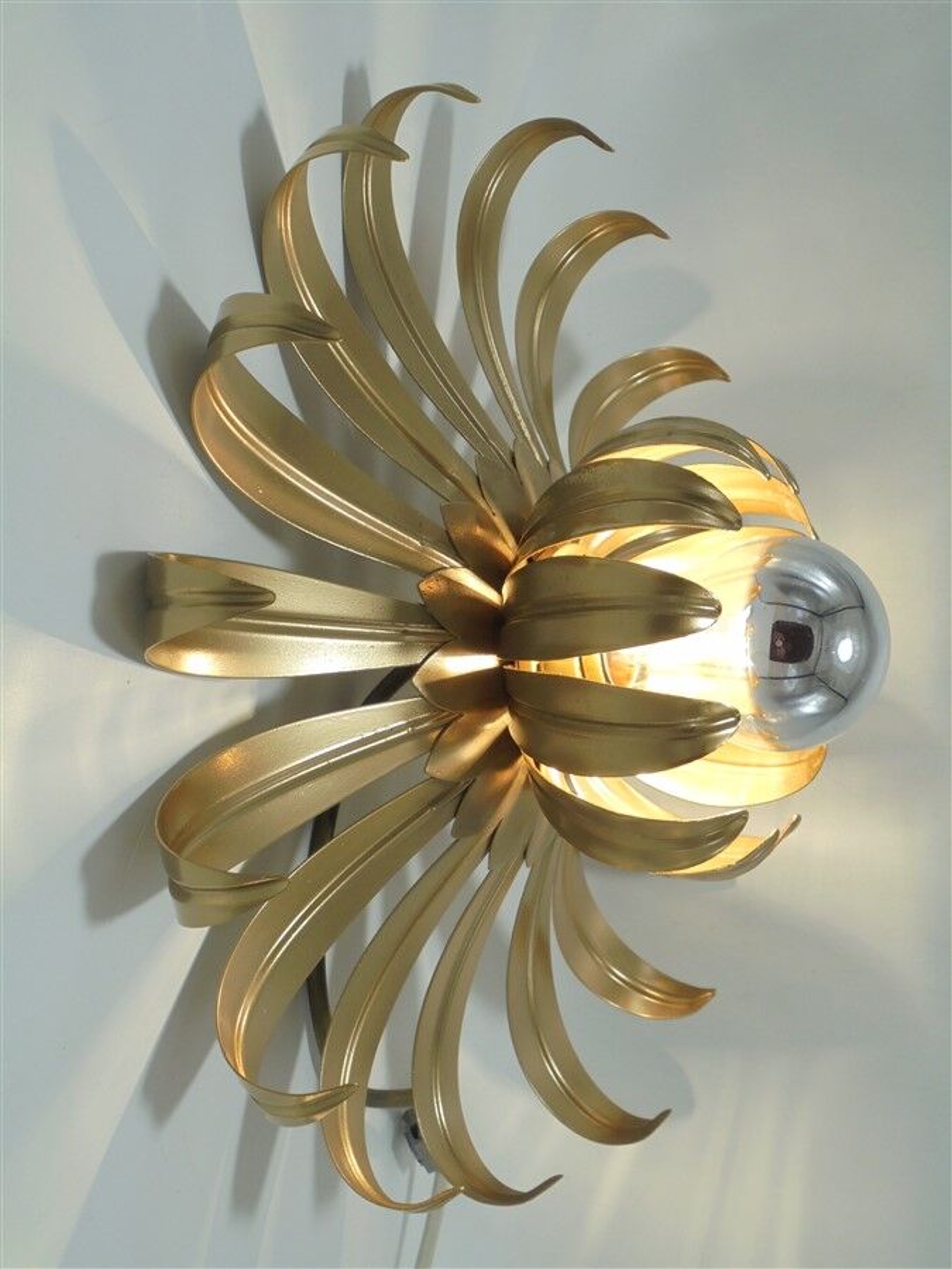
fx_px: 1577
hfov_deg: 33.6
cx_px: 476
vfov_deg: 43.9
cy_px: 634
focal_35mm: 43
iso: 100
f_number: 4.5
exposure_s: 1/100
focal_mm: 7.8
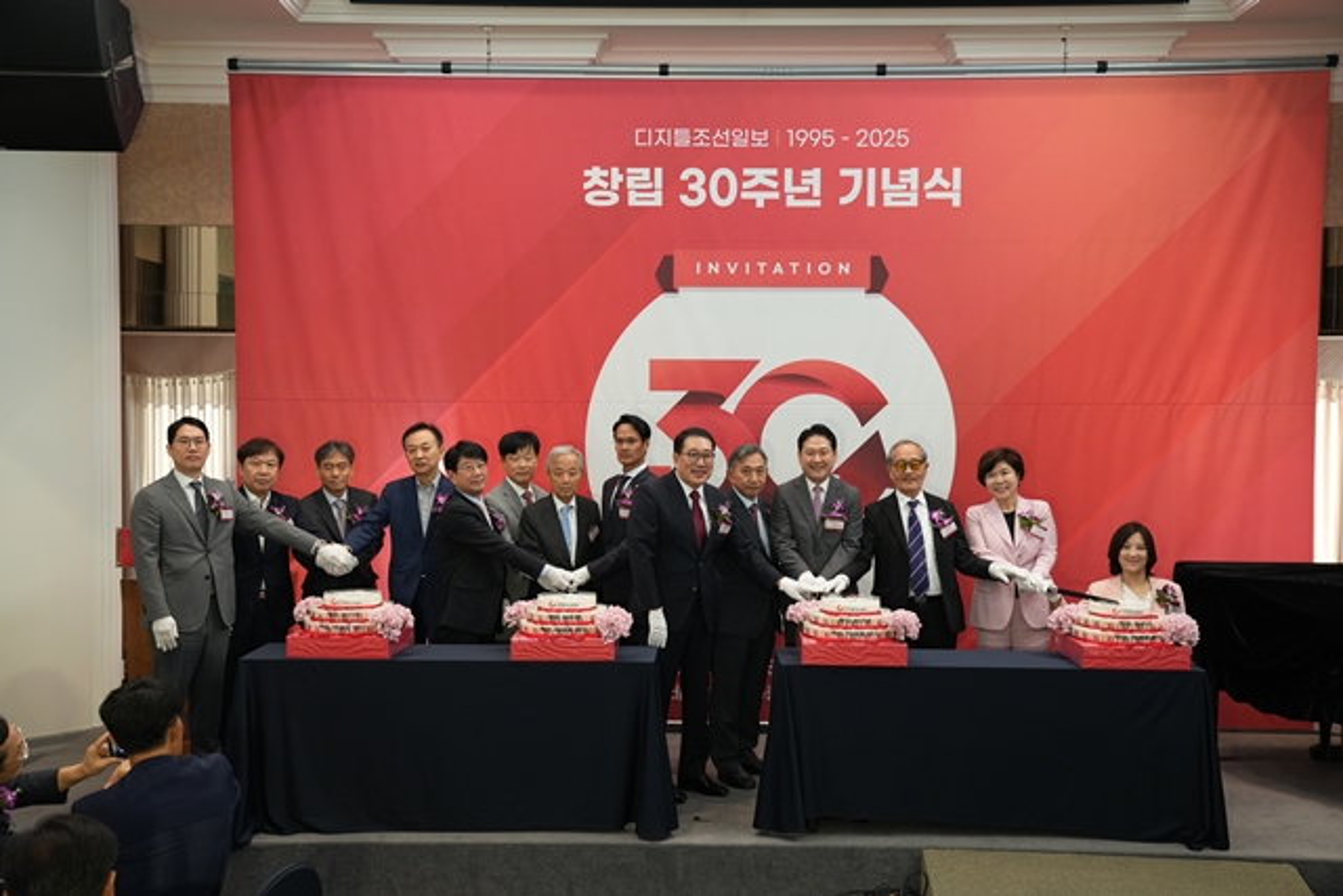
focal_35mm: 41
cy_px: 448
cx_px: 672
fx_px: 1530
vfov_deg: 32.6
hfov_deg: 47.4
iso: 2000
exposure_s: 1/50
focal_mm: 41
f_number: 4
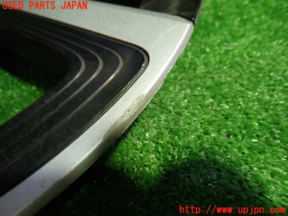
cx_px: 144
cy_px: 108
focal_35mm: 25
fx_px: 208
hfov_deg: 69.4
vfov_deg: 54.9
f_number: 2
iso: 250
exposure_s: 1/30
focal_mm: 4.5
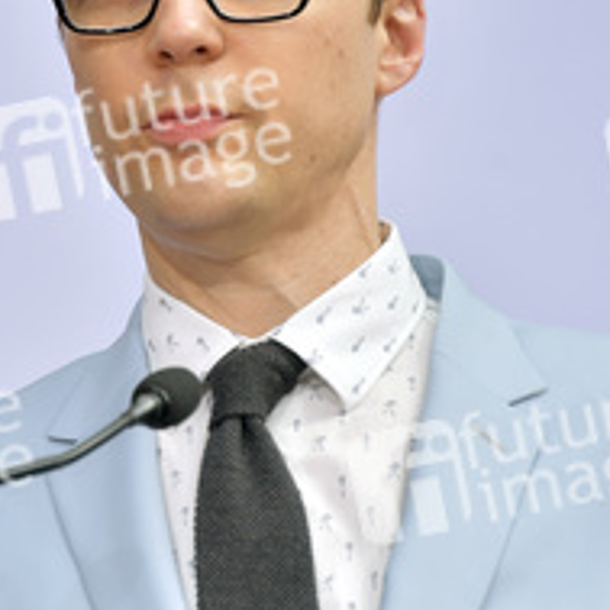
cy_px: 307
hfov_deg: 3.2
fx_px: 10786
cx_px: 221
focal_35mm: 541
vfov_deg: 3.2
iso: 160
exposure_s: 1/250
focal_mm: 300
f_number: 5.6
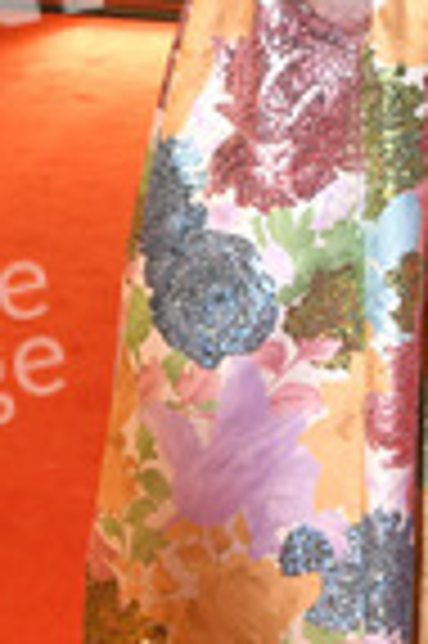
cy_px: 144
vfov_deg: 18.6
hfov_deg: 12.5
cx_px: 324
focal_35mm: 109
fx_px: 1948
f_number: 6.3
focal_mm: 26
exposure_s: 1/160
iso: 800
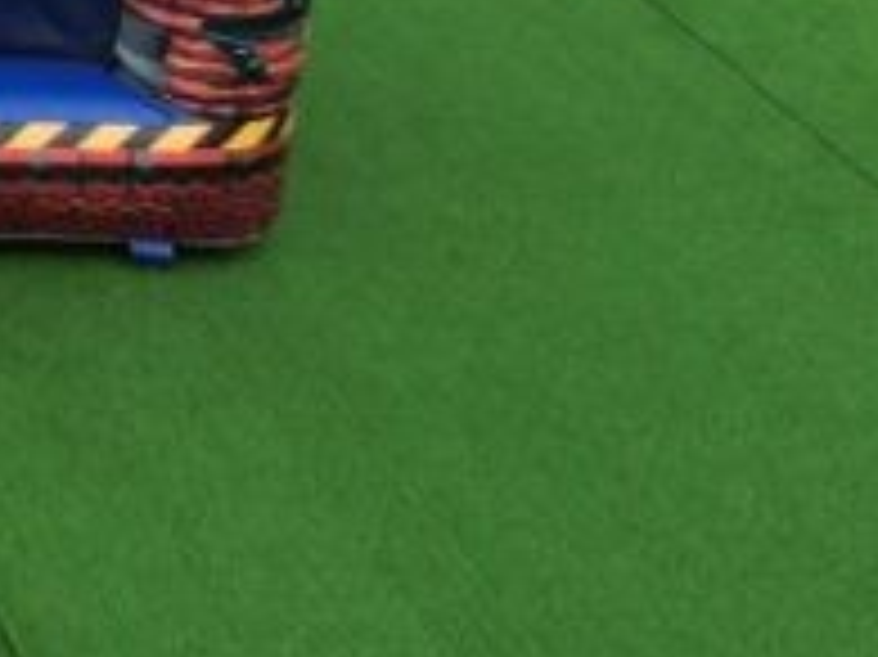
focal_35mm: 126
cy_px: -346
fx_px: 3194
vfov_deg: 11.3
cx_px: -1162
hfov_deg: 12.6
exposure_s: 1/1250
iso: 140
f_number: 1.7
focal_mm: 6.72
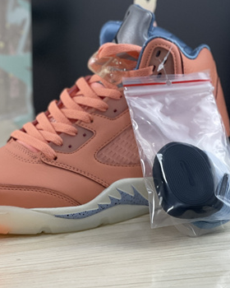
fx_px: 1123
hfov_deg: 11.6
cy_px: 96
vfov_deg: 14.6
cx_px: 5
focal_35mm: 132
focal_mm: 7.5
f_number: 2.2
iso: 160
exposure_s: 1/100
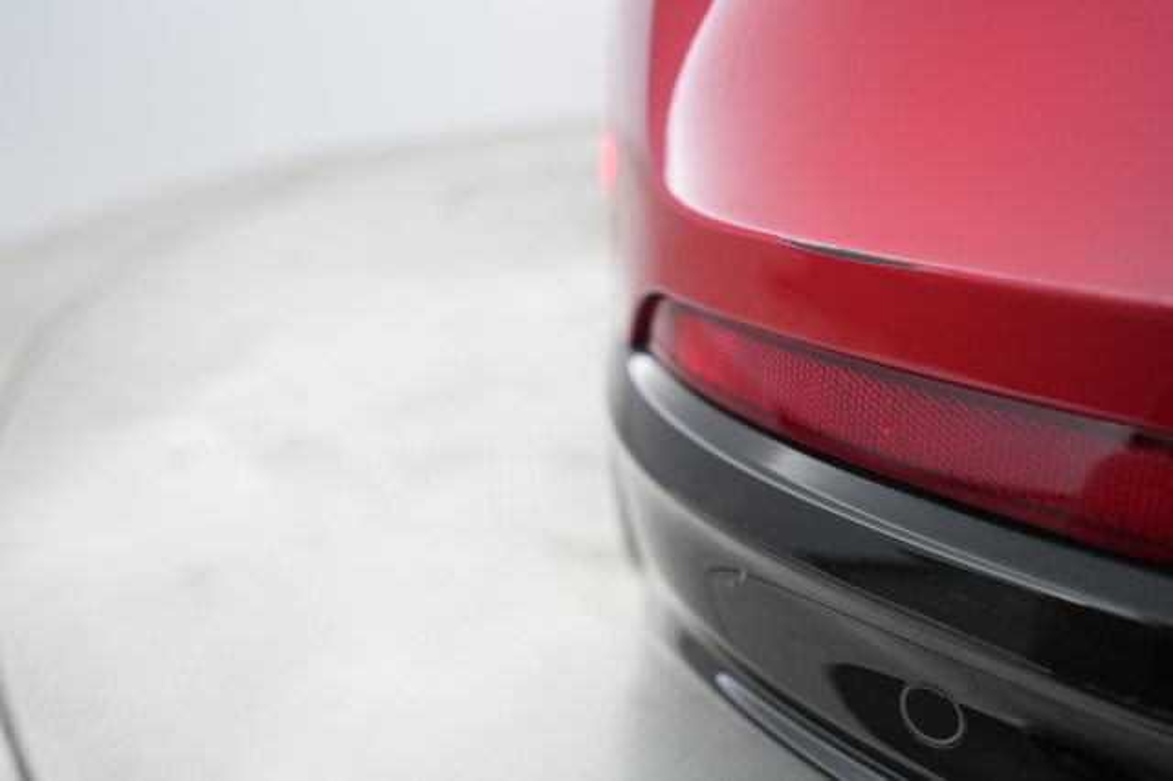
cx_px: 586
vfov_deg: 46.4
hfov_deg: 65.5
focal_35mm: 28
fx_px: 912
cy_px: 390
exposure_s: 1/100
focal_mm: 28
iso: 1600
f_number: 2.8
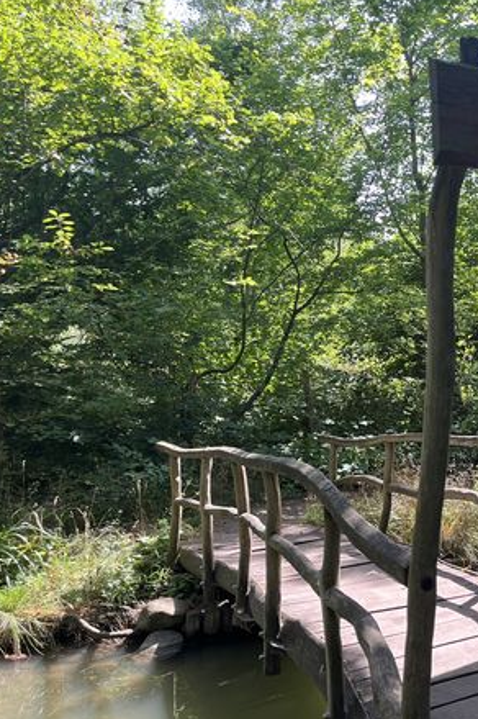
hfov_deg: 32.9
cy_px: 362
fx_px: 738
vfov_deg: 51.9
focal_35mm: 37
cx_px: 481
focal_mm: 5.1
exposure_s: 1/170
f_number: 1.6
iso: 40
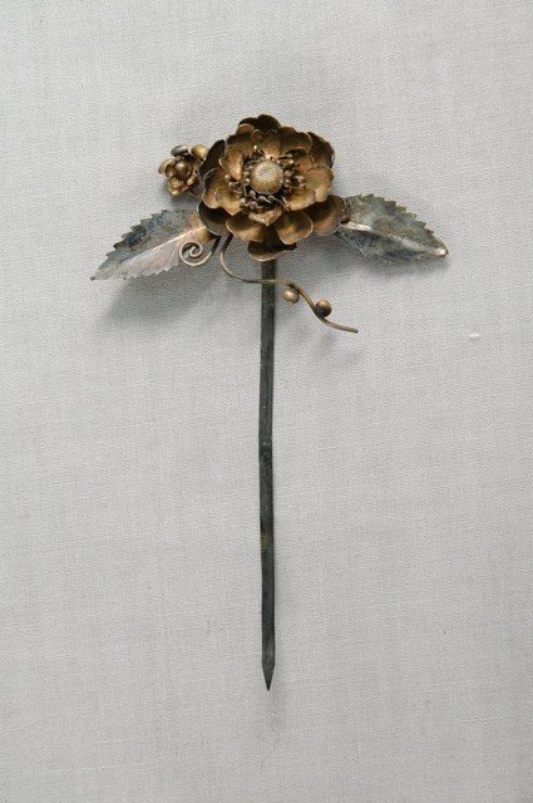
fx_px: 2338
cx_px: 266
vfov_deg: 19.5
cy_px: 402
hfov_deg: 13.0
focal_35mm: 105
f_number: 8
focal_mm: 70
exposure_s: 1/10
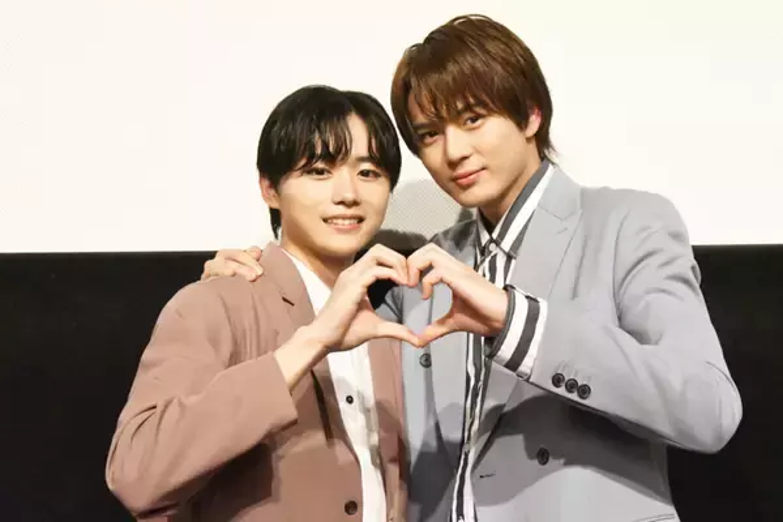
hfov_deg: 35.1
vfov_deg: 23.8
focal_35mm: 57
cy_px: 261
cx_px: 392
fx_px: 1240
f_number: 6.3
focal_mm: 38
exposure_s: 1/125
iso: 16000
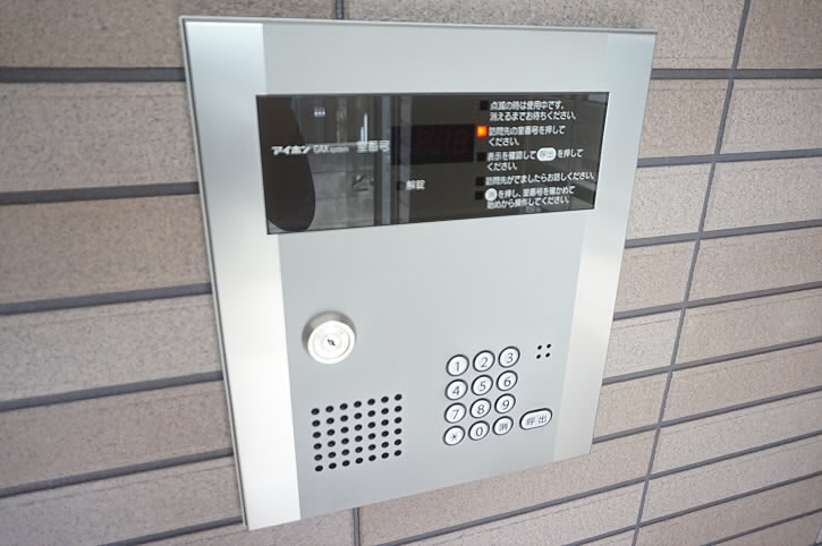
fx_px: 547
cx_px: 411
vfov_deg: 53.0
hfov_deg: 73.8
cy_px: 273
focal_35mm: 24
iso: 3200
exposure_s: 1/30
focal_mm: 16
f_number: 3.5
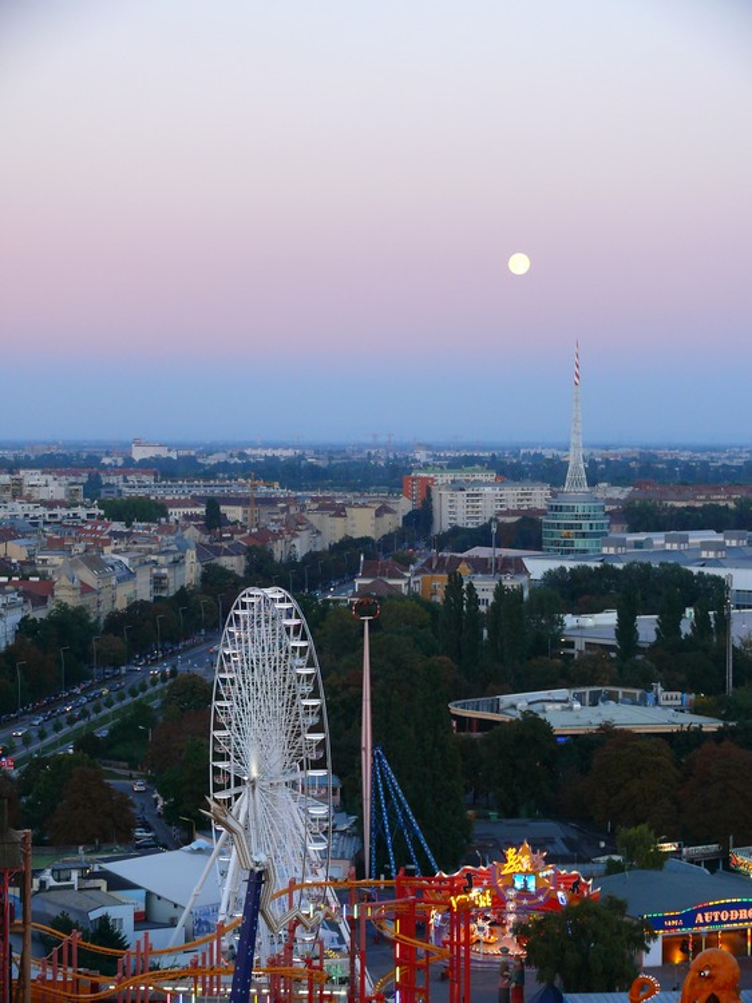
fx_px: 2377
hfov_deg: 18.0
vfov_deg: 23.8
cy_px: 502
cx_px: 376
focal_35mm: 82
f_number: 3.2
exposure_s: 1/30
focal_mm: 17.2
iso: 125
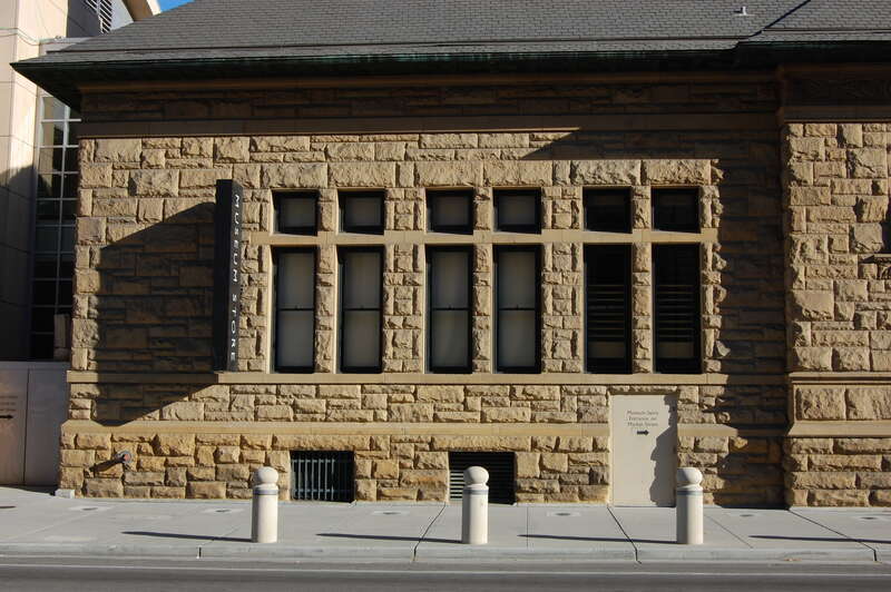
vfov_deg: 28.9
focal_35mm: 46
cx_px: 446
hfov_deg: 42.4
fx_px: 1150
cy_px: 296
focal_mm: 31
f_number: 14
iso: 200
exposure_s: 1/100
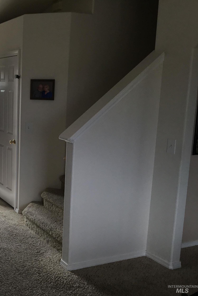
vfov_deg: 44.5
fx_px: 363
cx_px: -4
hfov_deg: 28.5
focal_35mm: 44
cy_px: 149
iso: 32
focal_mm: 3.3
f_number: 2.4
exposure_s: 1/120
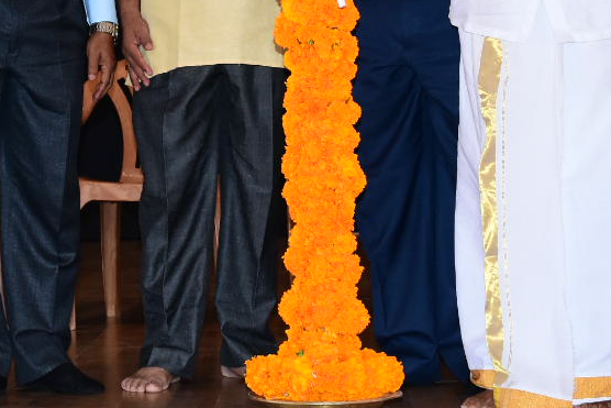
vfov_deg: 10.4
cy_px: 25
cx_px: 241
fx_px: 2224
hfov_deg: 15.6
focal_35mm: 131
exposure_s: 1/100
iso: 1250
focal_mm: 30
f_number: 5
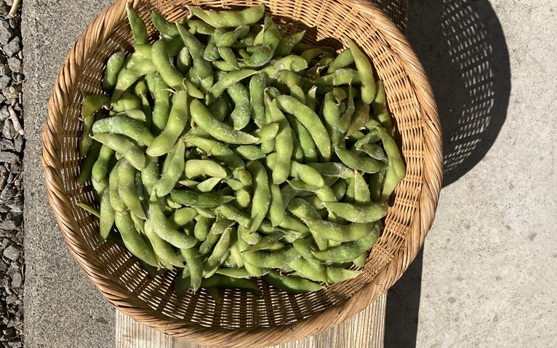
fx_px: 471
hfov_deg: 61.2
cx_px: 280
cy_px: 151
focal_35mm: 31
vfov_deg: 40.5
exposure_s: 1/2315
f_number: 1.8
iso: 20
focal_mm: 3.99
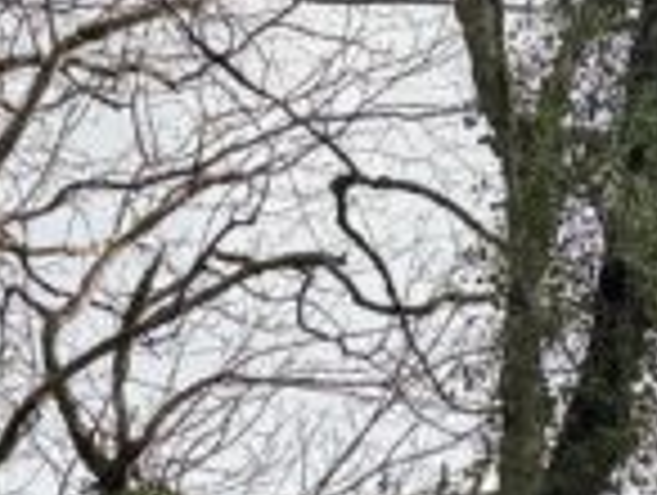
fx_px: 3460
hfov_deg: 9.8
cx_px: 1472
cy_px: 1408
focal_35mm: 182
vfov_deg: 7.4
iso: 64
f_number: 1.6
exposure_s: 1/548
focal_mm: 5.96
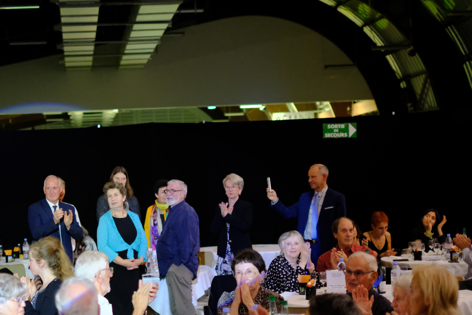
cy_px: 194
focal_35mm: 76
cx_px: 141
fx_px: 996
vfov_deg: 17.9
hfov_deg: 26.4
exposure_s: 1/90
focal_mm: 35
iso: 3200
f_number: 1.4
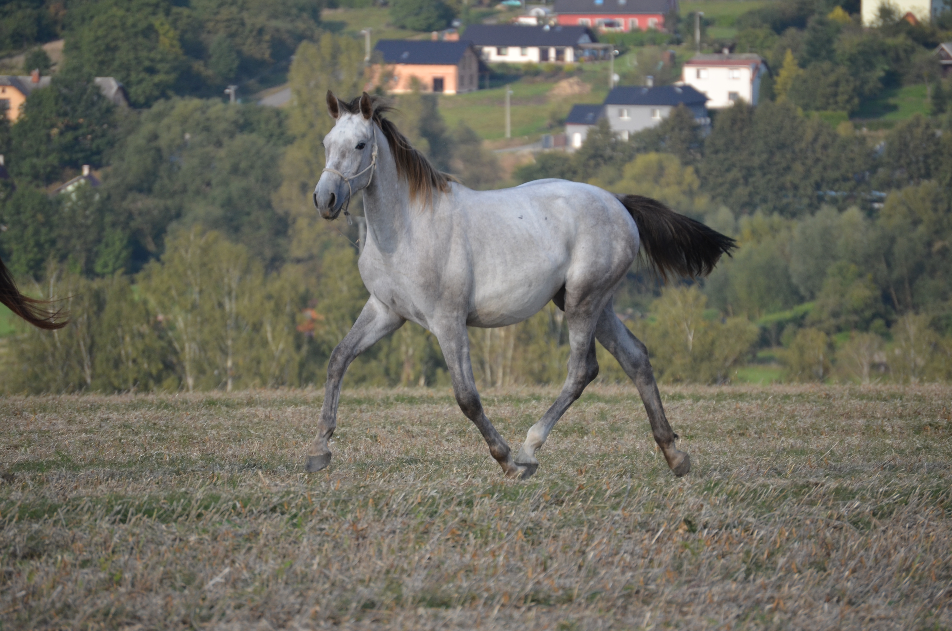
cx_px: 476
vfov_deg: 4.6
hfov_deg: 6.9
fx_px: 7917
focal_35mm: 300
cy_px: 316
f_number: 5.6
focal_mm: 200
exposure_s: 1/1000
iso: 400
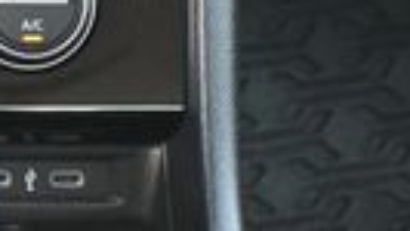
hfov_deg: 7.7
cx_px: -228
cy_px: -394
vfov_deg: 4.3
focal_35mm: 273
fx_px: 2970
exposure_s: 1/125
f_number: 5.3
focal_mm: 36
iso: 2500
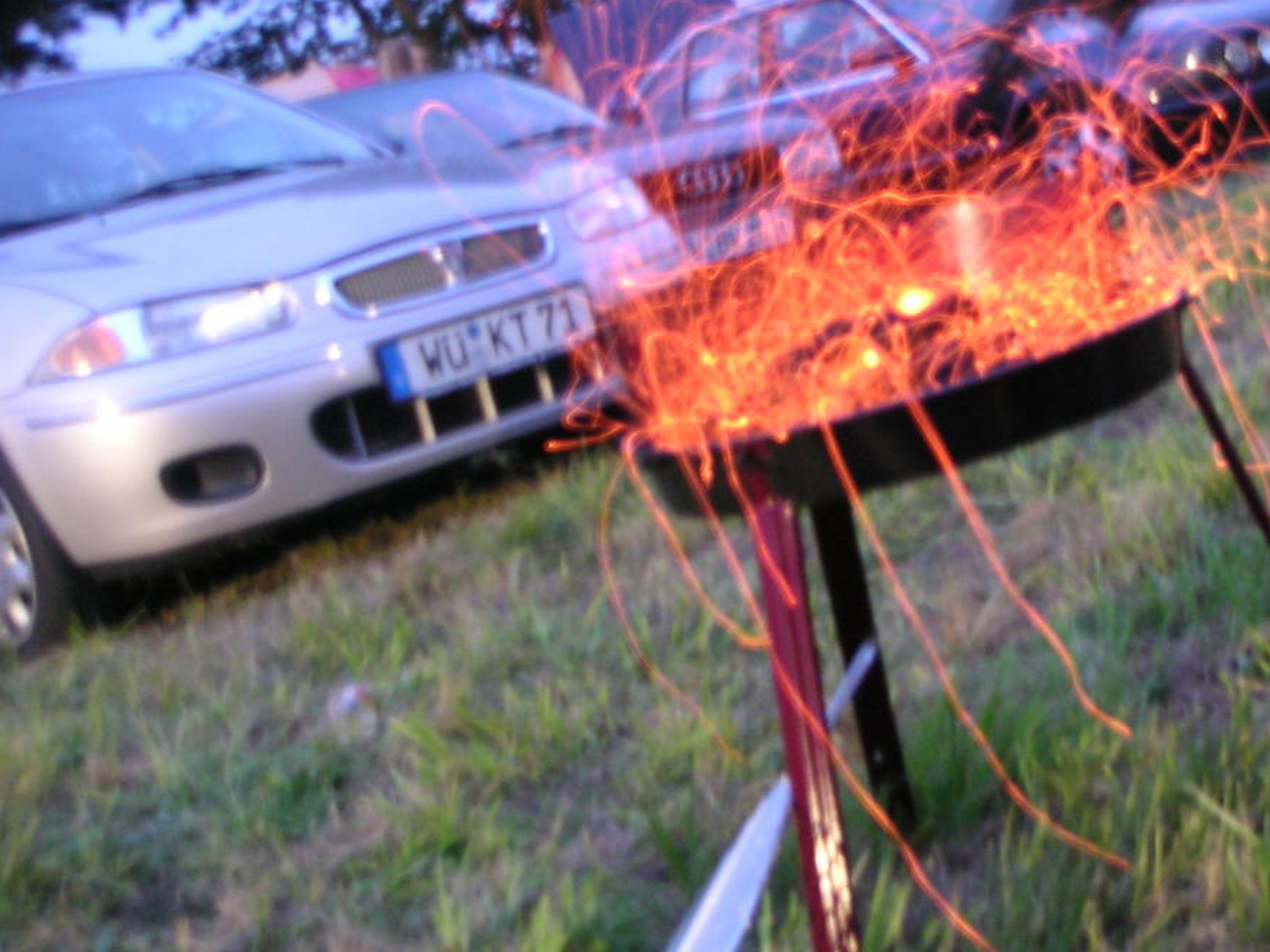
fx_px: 2018
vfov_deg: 26.5
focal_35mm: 55
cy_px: 359
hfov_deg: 34.7
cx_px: 823
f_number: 2.8
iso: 100
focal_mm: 6
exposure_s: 2
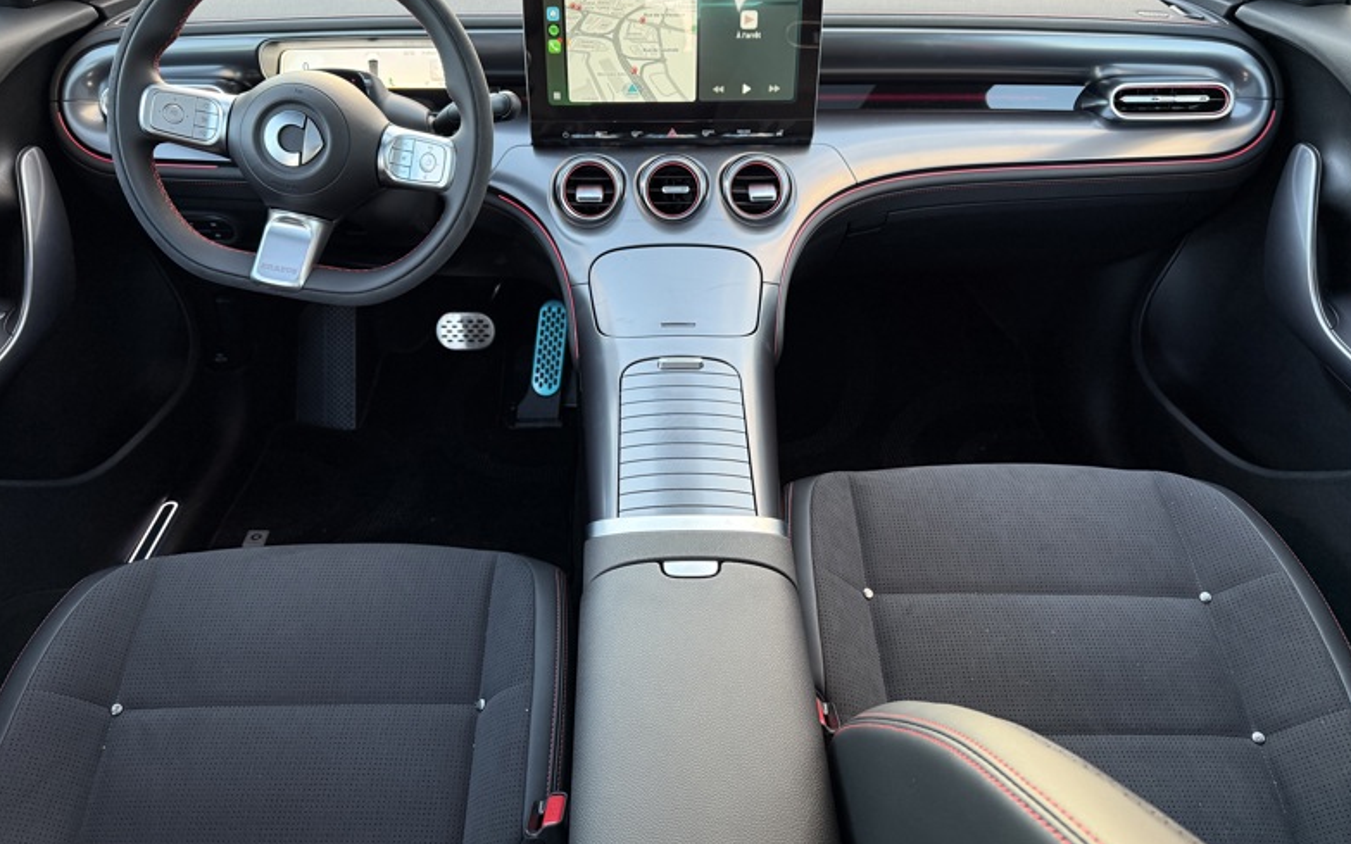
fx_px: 957
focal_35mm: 26
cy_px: 380
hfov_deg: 70.4
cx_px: 685
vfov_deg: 47.5
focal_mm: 6.76
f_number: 1.78
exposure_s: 1/60
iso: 200
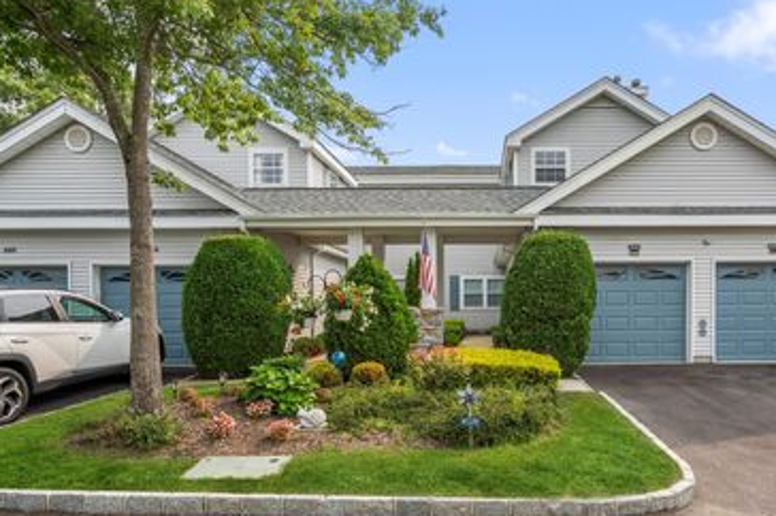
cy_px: 300
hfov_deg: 77.0
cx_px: 492
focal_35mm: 22
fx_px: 474
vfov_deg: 56.8
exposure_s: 1/200
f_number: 5.6
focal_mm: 16
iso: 125
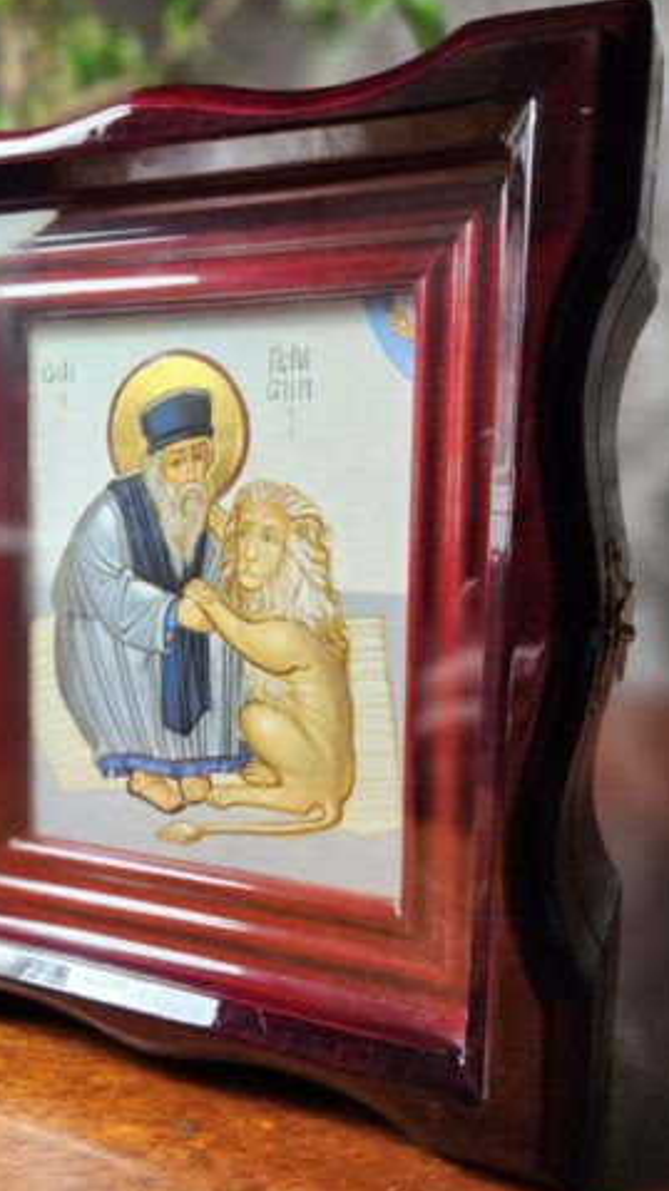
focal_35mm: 30
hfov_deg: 38.8
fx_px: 947
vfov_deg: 64.3
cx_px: 284
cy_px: 598
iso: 400
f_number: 1.8
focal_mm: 5.4
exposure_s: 1/100
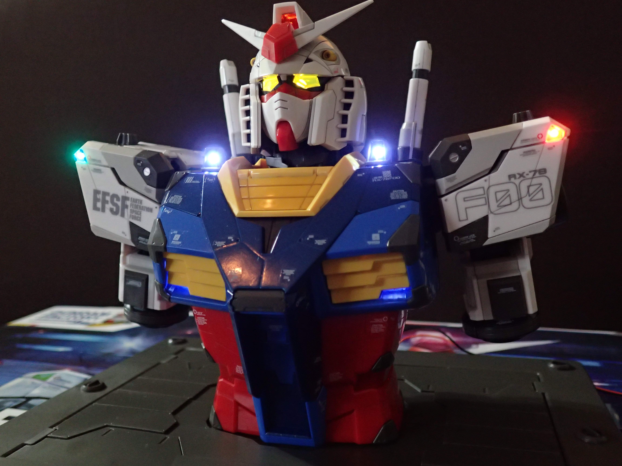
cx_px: 311
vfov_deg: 46.8
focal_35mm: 30
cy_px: 233
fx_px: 539
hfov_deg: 60.0
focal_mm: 5.5
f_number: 2.3
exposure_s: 1/13
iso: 800
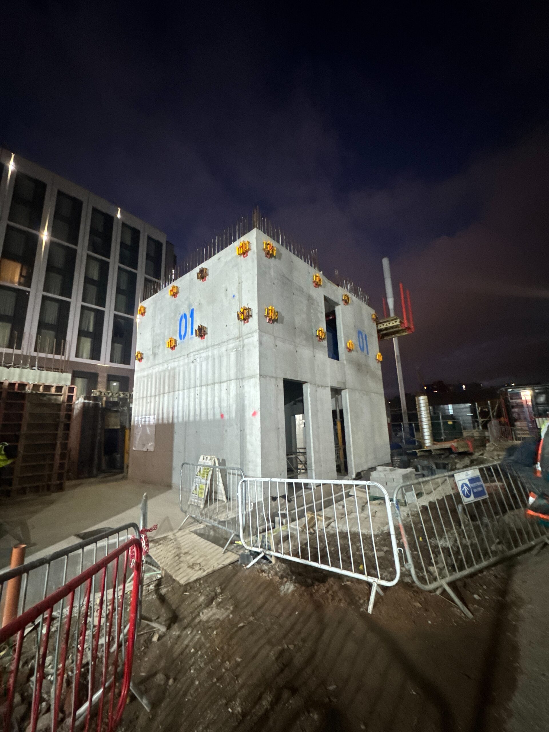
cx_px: 274
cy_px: 366
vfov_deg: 102.1
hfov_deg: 85.7
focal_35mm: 14
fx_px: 296
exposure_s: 1/50
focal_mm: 2.22
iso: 1000
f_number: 2.2
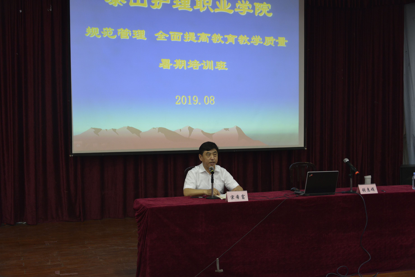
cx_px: 208
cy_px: 138
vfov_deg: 28.1
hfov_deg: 41.1
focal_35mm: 48
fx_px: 553
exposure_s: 1/50
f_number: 4.2
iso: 1600
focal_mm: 48
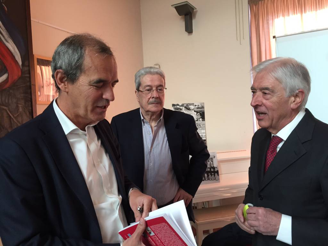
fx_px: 275
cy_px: 123
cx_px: 164
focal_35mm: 29
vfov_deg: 48.2
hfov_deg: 61.7
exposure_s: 1/33
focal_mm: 4.15
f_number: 2.2
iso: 64
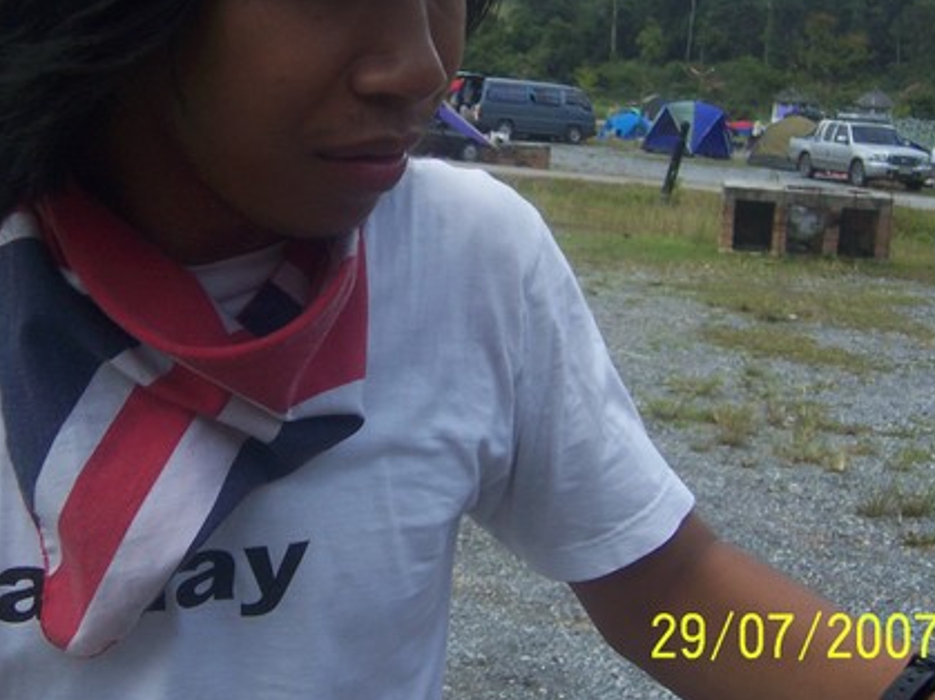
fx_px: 1485
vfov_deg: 26.4
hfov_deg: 34.6
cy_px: 243
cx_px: 303
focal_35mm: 55
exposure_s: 1/640
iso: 80
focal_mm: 6.2
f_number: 2.8
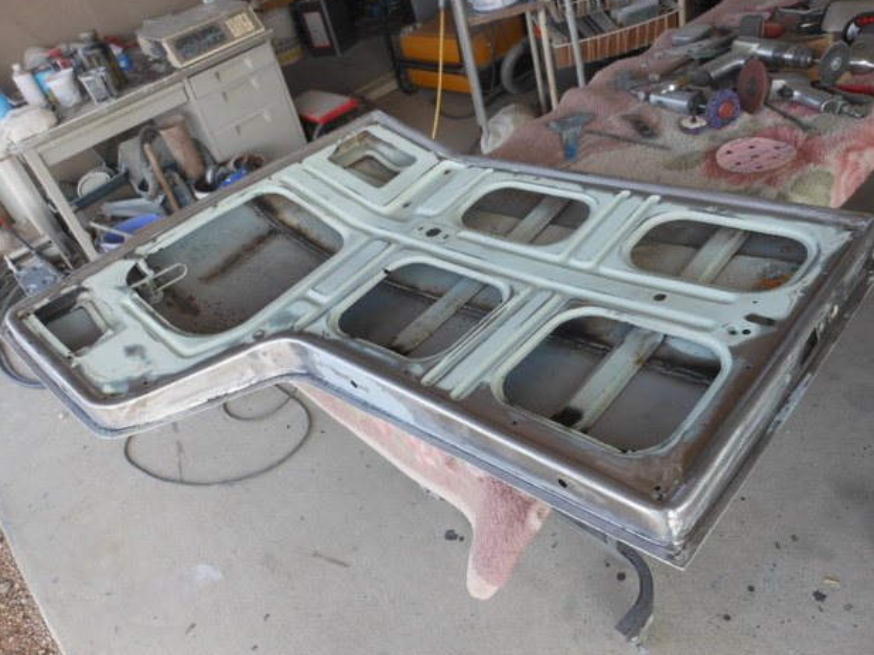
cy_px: 320
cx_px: 445
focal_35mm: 29
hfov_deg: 61.7
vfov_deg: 48.2
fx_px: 732
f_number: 3.7
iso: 80
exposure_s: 1/80
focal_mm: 5
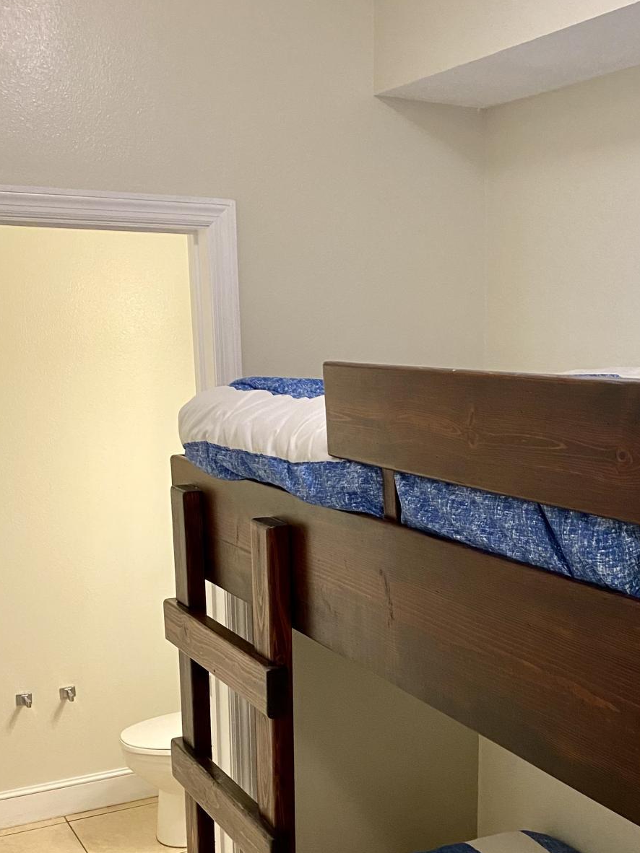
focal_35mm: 44
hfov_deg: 32.5
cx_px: 441
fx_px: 1085
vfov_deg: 42.2
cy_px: 588
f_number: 1.8
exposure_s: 1/60
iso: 320
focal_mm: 4.25
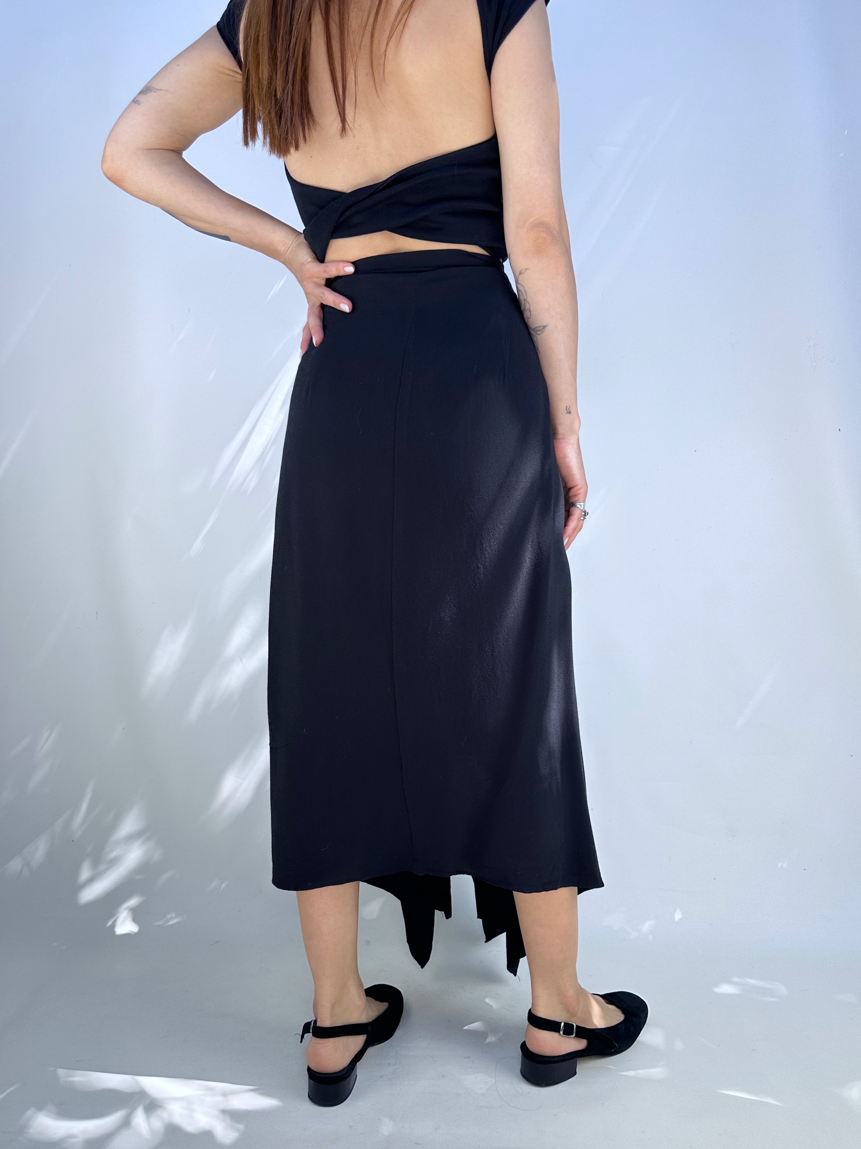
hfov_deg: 56.8
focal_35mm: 24
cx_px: 430
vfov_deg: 71.6
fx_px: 796
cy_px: 574
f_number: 1.78
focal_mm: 6.86
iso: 80
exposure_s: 1/404
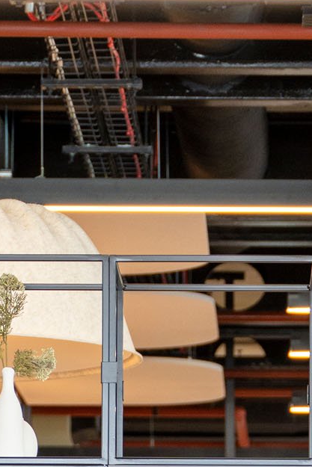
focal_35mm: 260
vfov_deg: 7.8
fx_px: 3378
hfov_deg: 5.3
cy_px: 717
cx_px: 201
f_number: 2.8
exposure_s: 1/80
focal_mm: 43.6
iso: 320
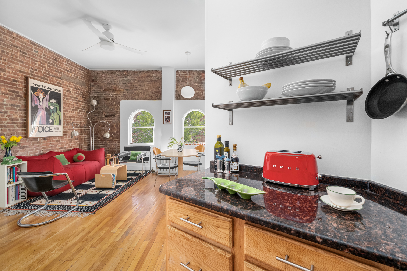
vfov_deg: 81.2
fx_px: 158
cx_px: 204
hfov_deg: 104.3
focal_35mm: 14
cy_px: 136
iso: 1600
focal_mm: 14
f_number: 14
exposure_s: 1/1.25
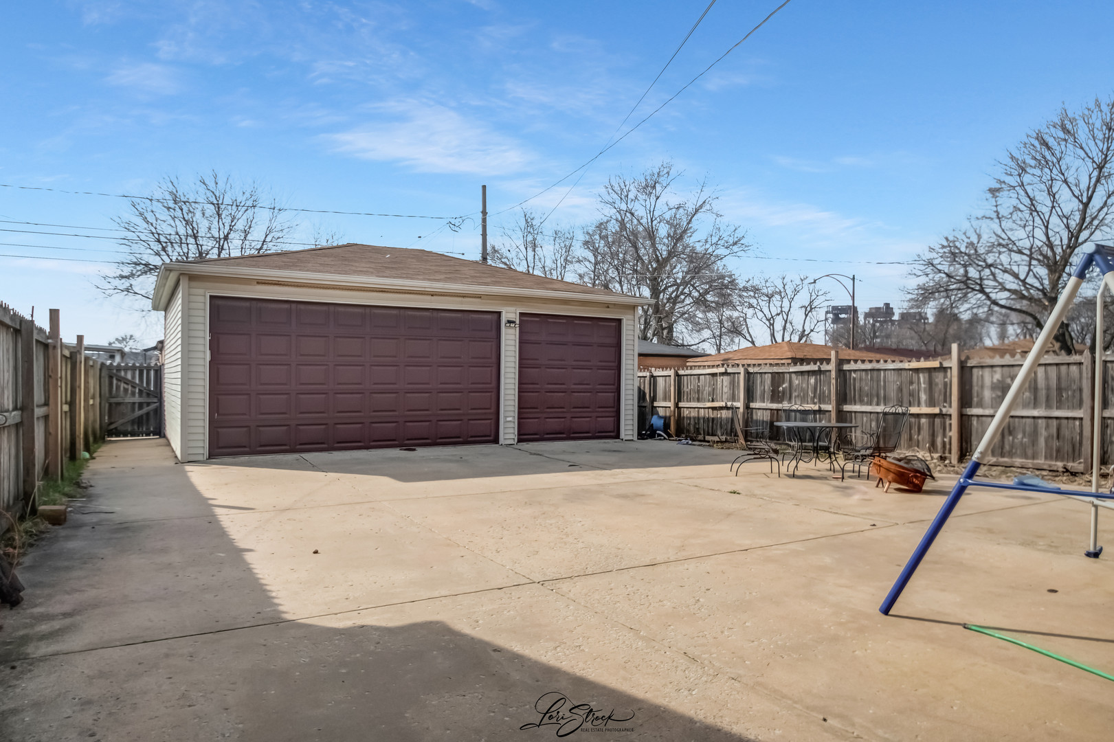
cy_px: 371
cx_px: 557
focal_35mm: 22
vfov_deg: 57.2
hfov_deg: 78.6
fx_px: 681
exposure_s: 1/5000
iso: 400
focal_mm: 15
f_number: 8
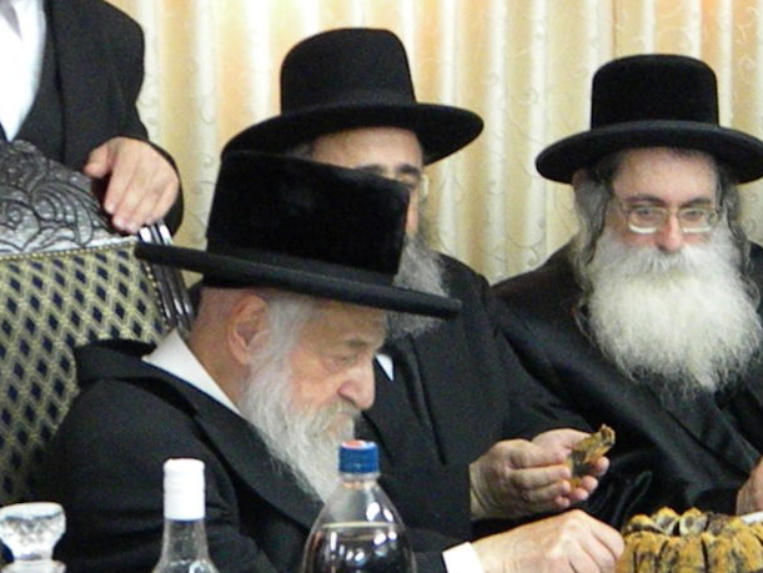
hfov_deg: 14.2
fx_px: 3066
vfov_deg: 10.7
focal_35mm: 139
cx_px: 491
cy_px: 372
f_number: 4.5
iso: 1983
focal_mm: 15.1
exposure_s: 1/62.8
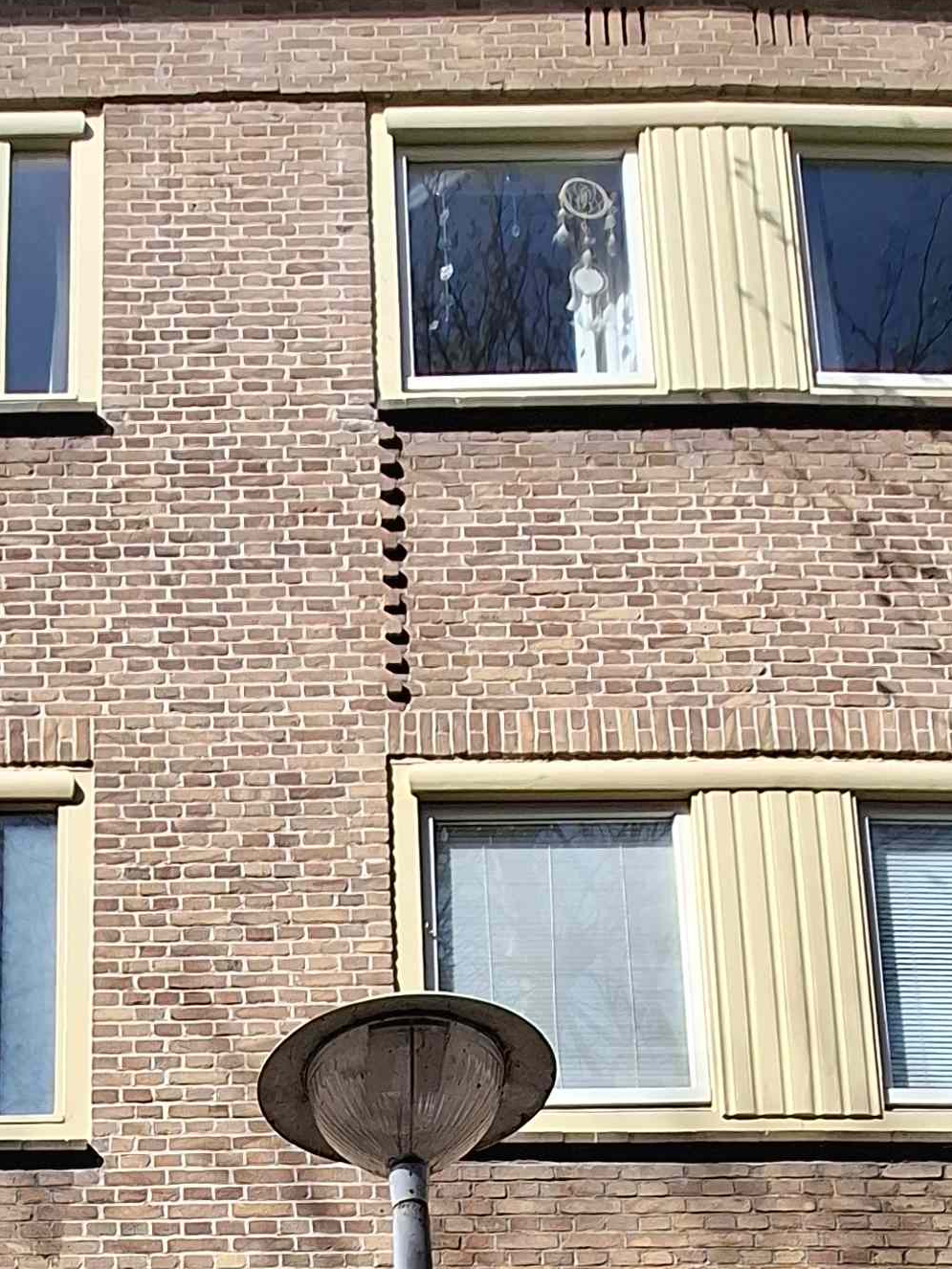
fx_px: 1466
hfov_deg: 35.3
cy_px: 1636
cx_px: 254
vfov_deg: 34.1
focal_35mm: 40
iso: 40
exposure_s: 1/652
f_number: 2.2
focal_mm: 1.74
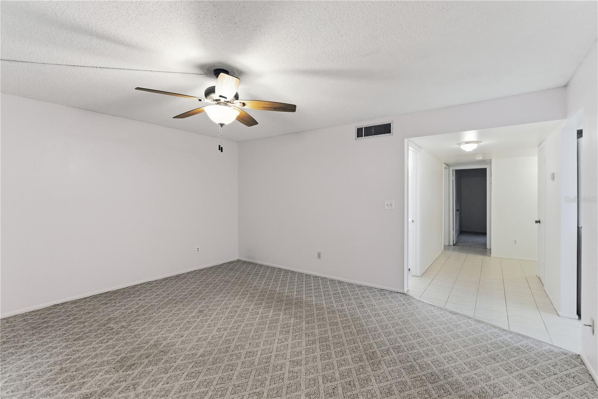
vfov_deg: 73.8
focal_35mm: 16
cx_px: 299
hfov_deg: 96.7
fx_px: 266
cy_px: 200
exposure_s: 1/160
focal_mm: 16
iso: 3200
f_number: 4
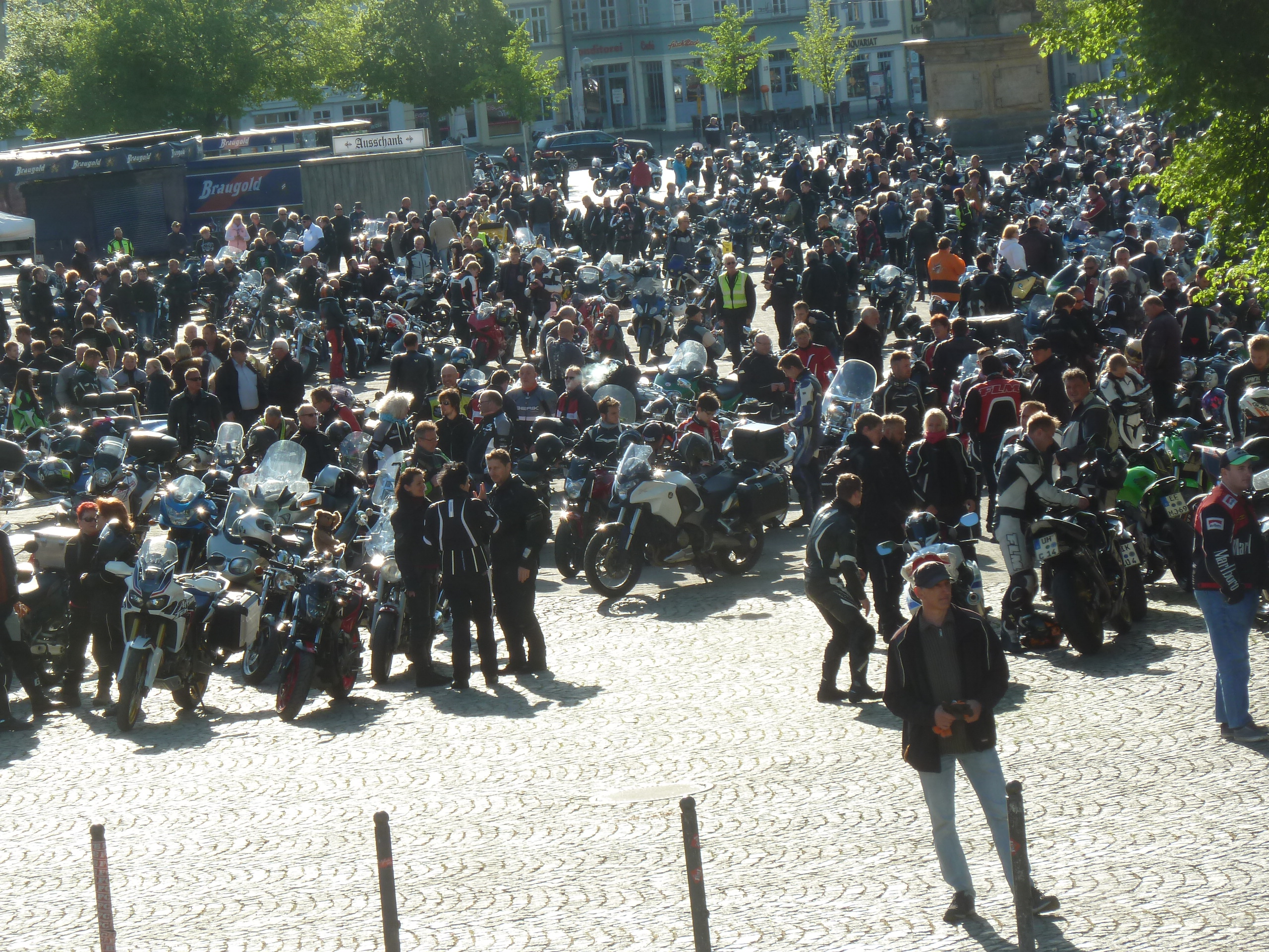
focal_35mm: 158
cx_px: 634
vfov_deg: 9.4
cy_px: 476
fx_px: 5792
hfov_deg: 12.5
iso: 80
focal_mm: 25.9
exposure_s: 1/250
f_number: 4.5
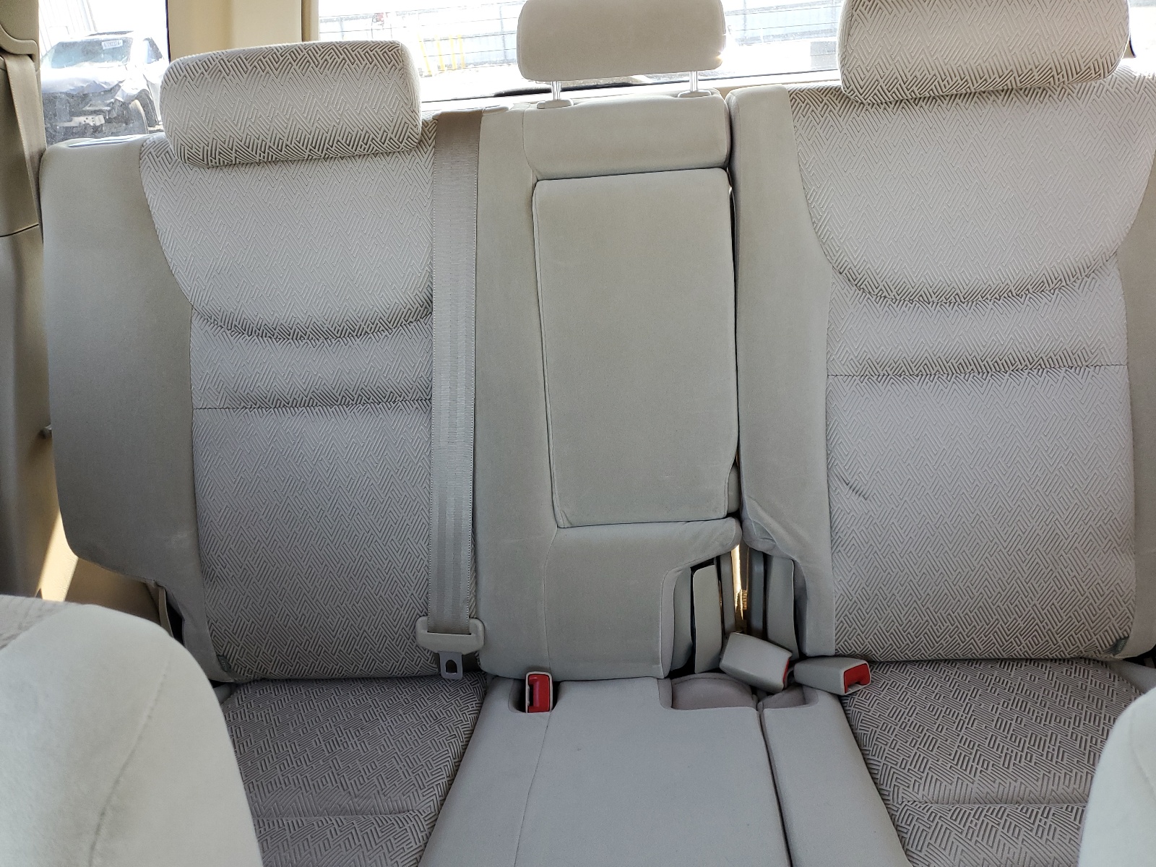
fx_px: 868
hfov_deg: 67.3
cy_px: 434
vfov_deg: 53.1
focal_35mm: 26
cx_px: 578
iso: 81
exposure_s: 1/120
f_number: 1.5
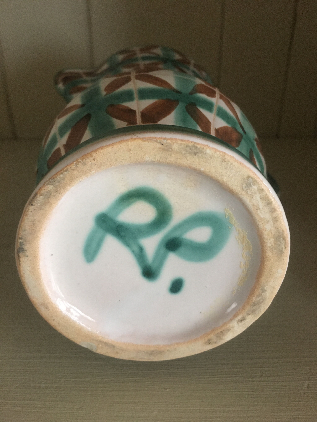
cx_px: 158
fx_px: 354
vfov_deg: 61.7
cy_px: 211
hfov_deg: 48.2
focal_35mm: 29
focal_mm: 4.15
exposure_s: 1/20
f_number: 2.2
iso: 200
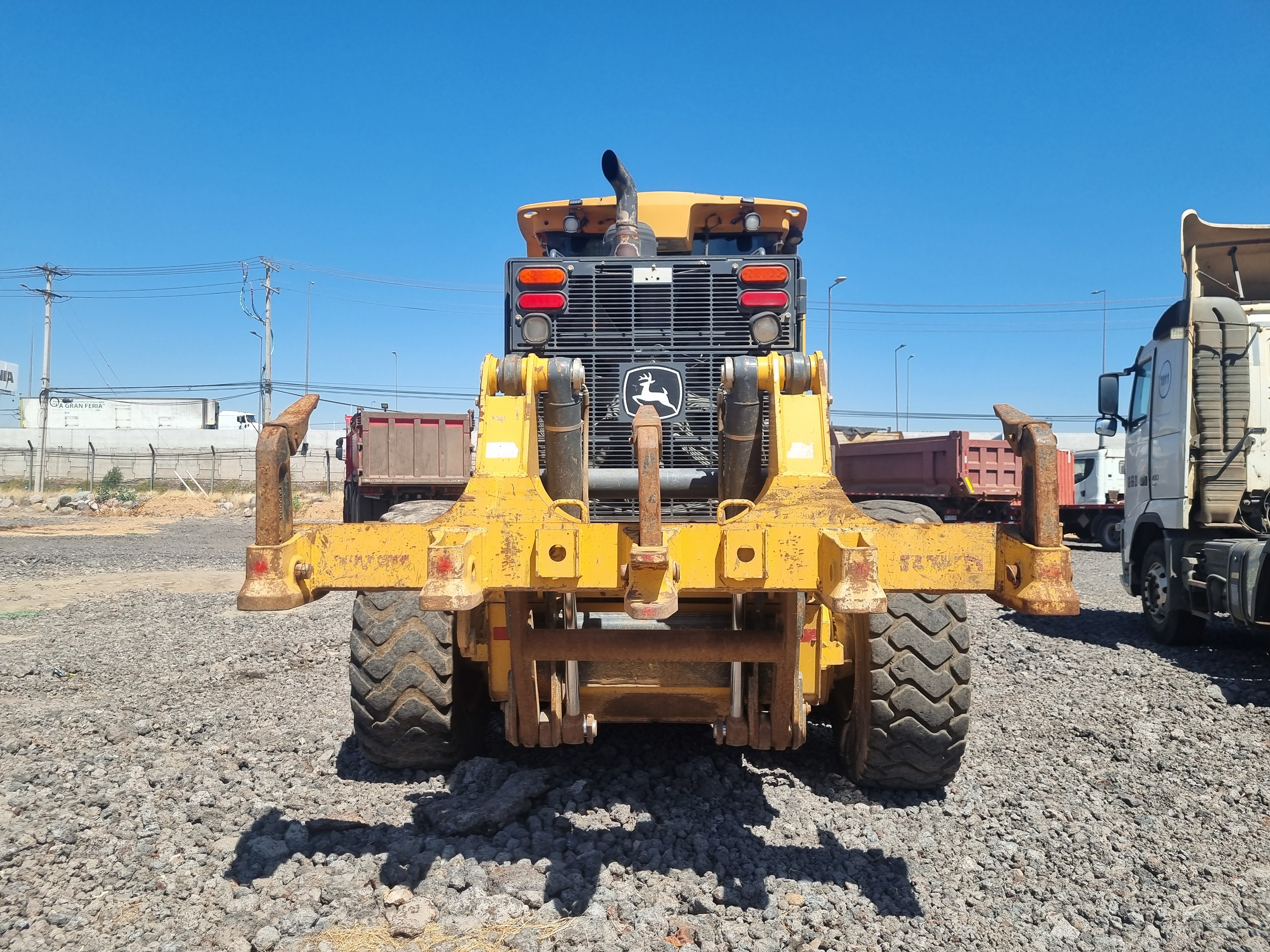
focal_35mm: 26
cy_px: 476
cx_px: 635
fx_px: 954
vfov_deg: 53.1
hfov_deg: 67.3
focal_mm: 5.4
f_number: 1.8
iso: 50
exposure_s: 1/2232
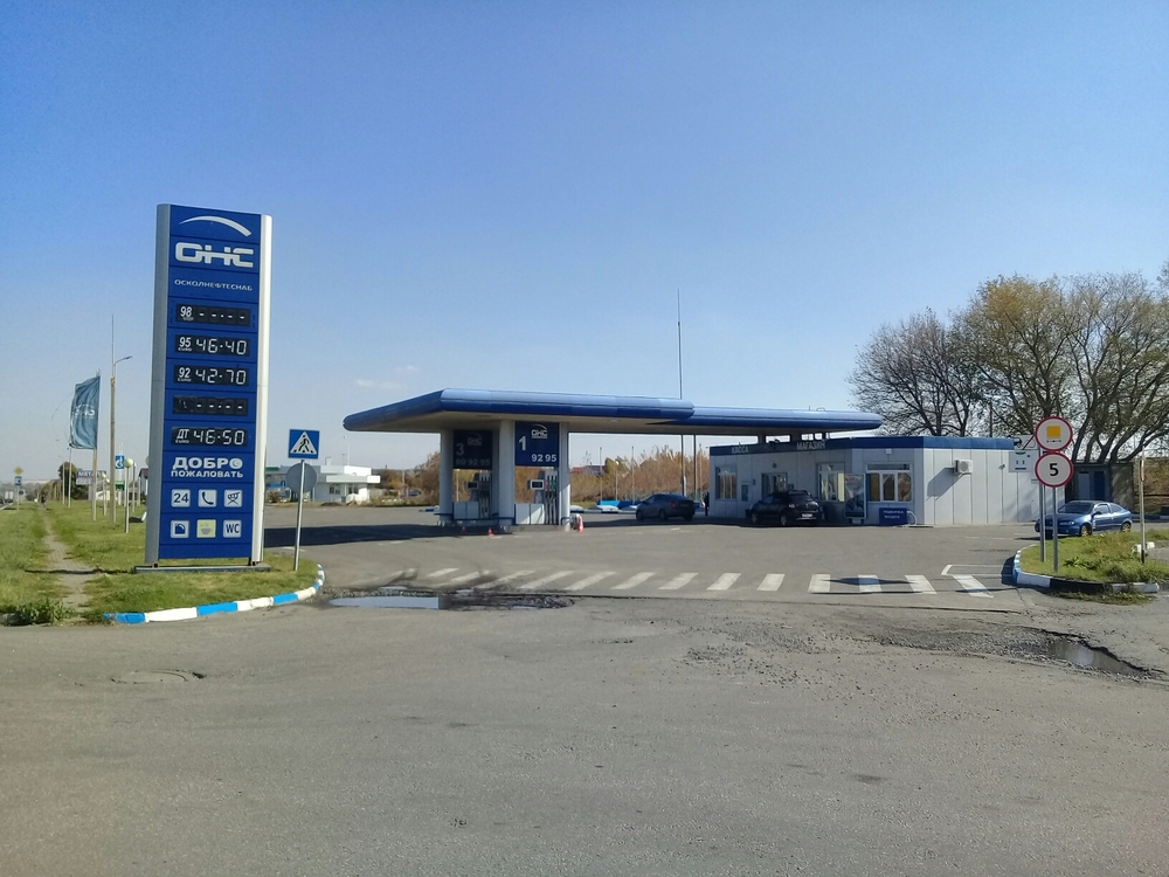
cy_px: 438
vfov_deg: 45.4
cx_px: 584
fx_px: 1047
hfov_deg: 58.4
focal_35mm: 31
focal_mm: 3.3
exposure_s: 1/1302
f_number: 2.2
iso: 50
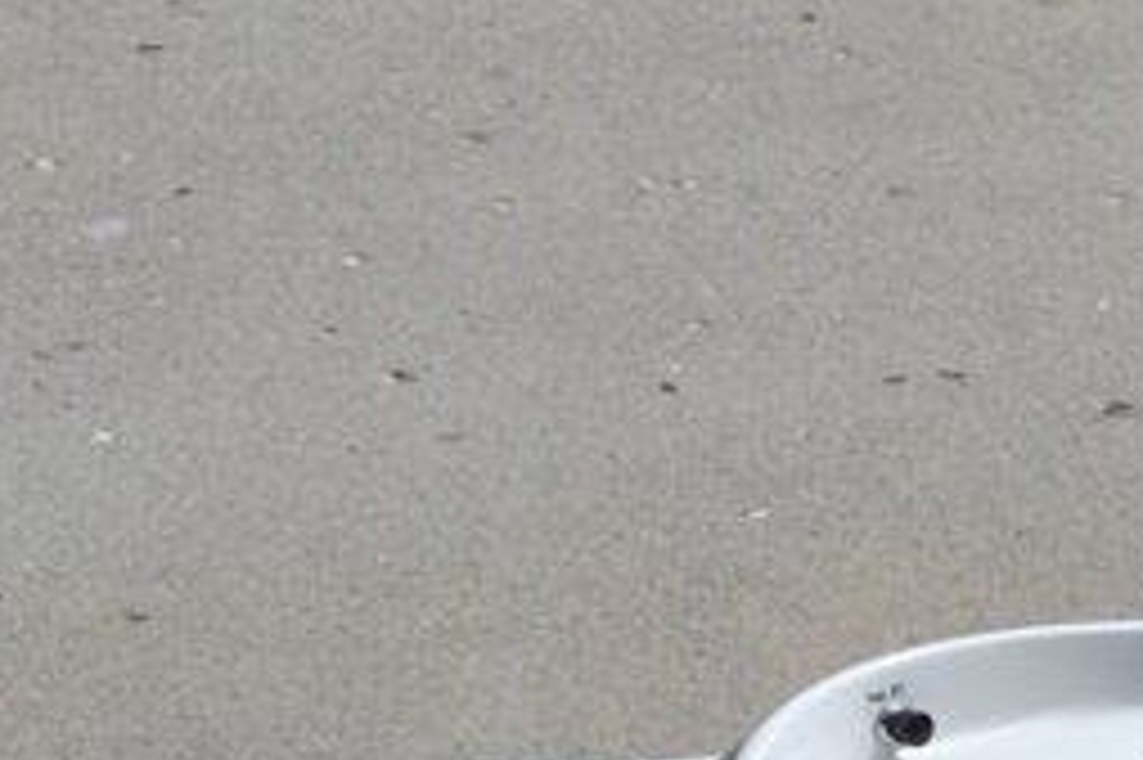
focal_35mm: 201
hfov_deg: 10.1
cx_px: 1260
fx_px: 6377
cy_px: 1491
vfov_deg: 6.6
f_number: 8
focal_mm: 34
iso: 100
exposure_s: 1/250
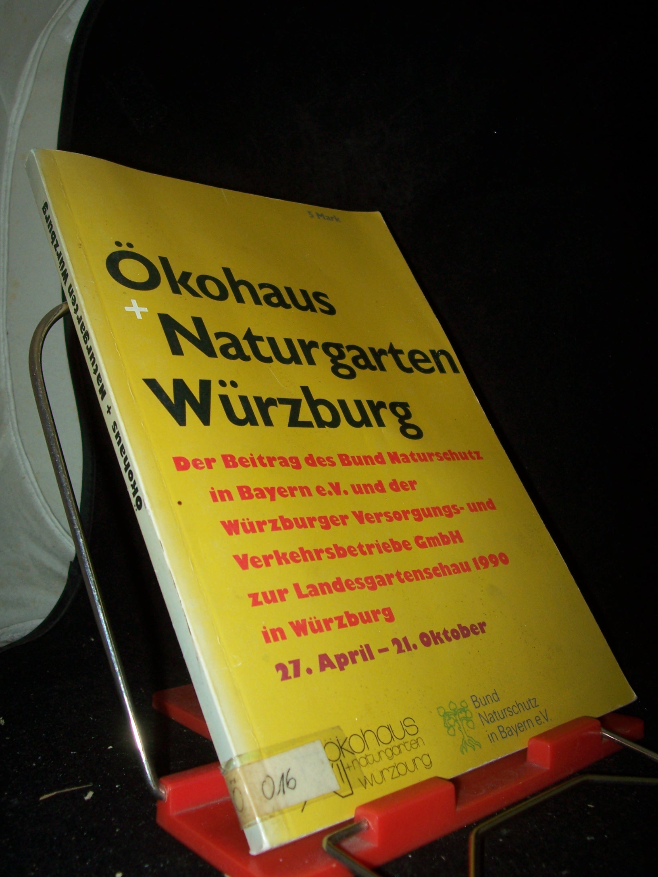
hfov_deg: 39.7
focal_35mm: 36
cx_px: 341
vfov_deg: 51.4
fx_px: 912
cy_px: 441
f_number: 2.7
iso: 80
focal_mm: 5.6
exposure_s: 1/60
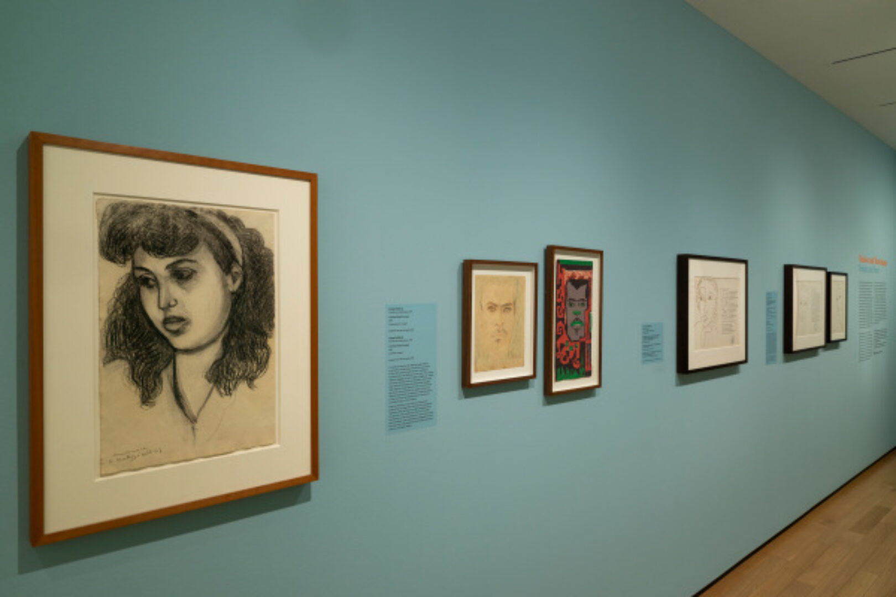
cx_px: 448
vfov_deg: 53.1
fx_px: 597
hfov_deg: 73.7
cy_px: 298
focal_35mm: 24
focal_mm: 24
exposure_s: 1/2.5
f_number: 8
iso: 400
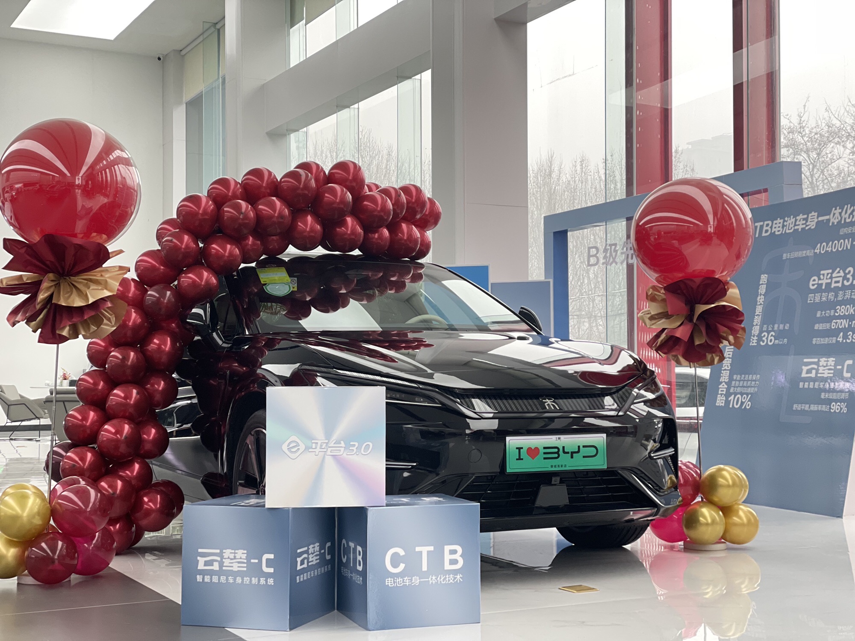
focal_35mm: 52
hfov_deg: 36.8
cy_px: 320
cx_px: 428
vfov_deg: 28.0
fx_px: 1284
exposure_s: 1/100
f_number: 2
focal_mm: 6
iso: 160
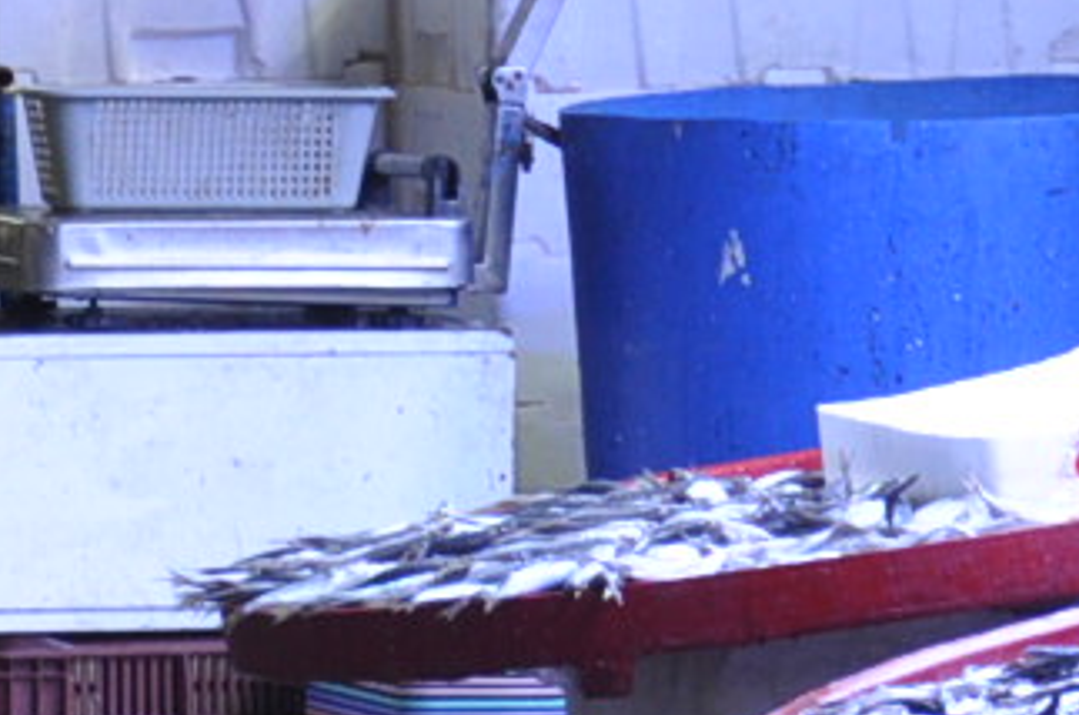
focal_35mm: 518
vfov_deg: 2.6
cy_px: -521
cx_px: 822
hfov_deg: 4.0
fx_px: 15495
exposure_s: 1/100
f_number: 5
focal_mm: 52
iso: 400
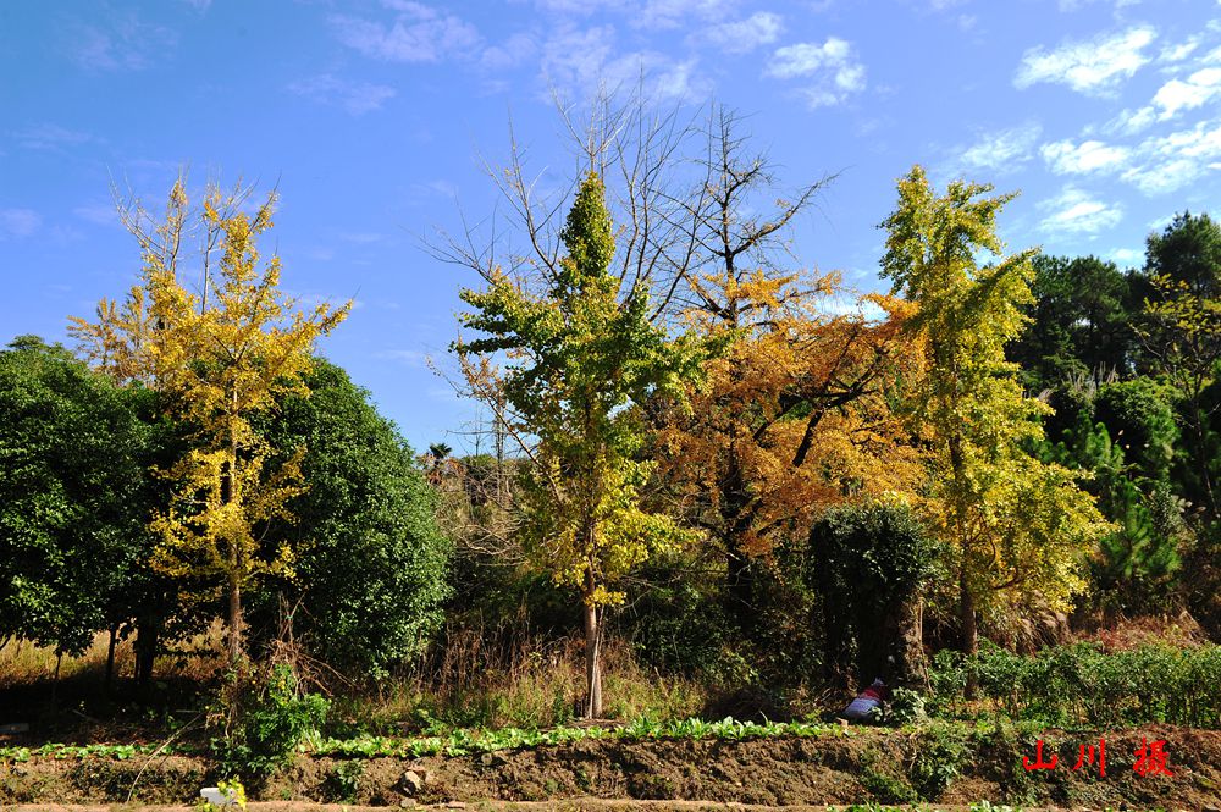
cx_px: 610
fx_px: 1051
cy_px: 406
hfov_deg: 60.3
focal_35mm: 31
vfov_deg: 42.3
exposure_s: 1/200
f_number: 8
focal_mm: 31
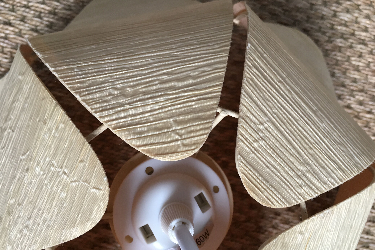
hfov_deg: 60.3
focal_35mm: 31
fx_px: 323
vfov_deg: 42.2
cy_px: 141
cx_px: 184
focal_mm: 4.15
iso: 100
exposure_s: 1/33
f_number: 2.2
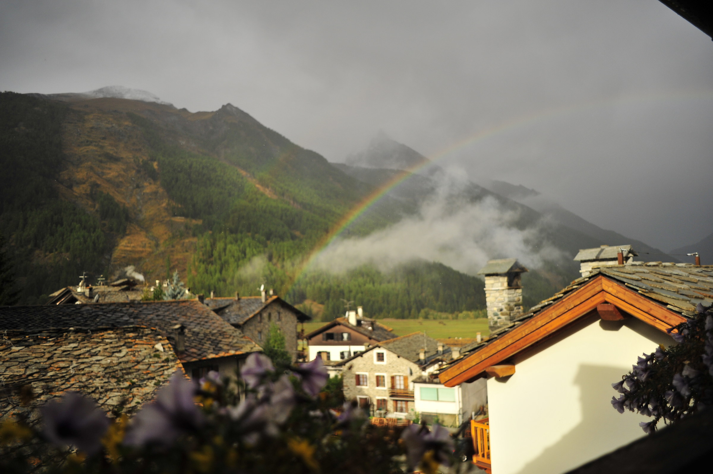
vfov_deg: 26.9
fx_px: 989
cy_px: 237
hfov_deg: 39.6
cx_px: 356
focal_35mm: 50
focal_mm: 50
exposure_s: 1/8000
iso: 500
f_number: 1.4
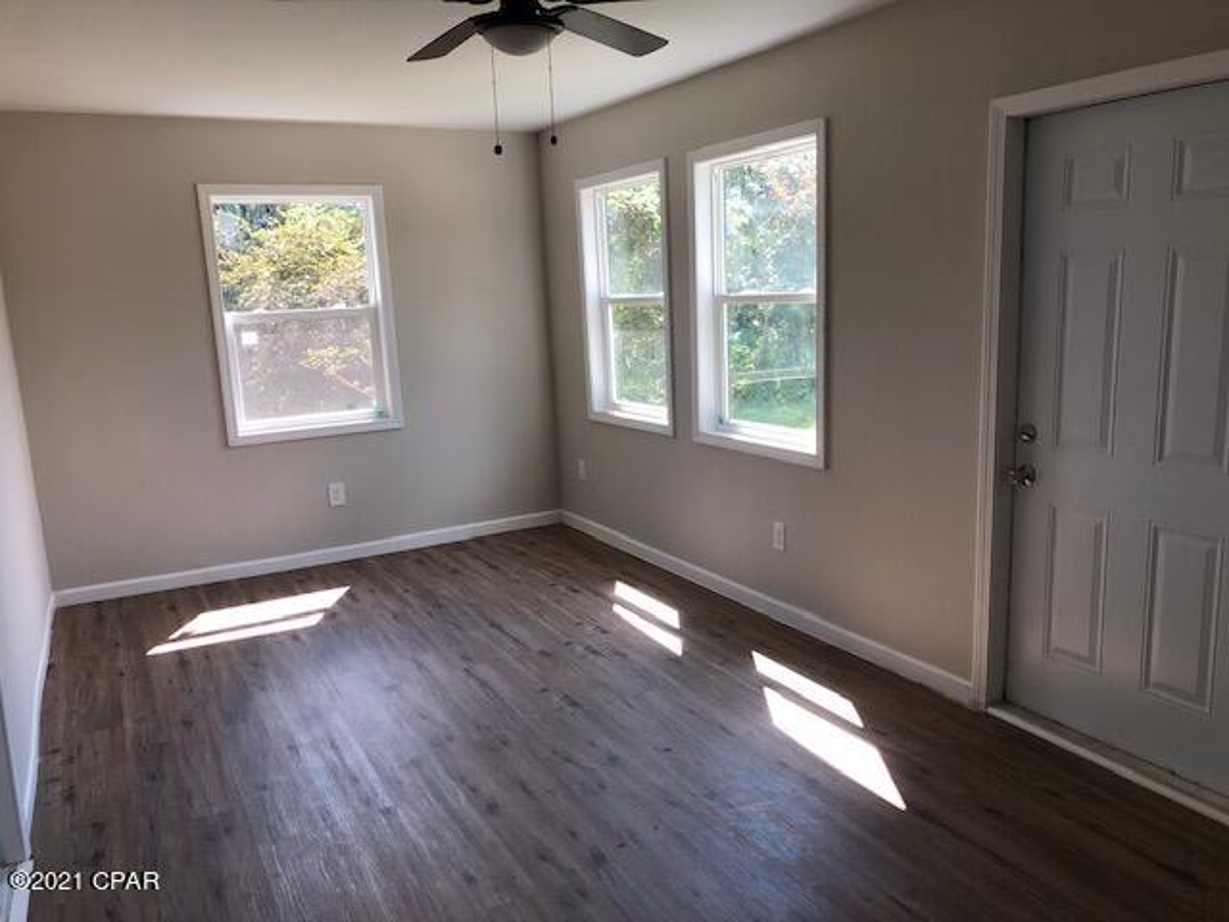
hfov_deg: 63.4
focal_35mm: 28
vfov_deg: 49.7
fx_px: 994
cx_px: 614
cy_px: 461
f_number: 1.8
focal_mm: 4
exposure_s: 1/120
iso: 20
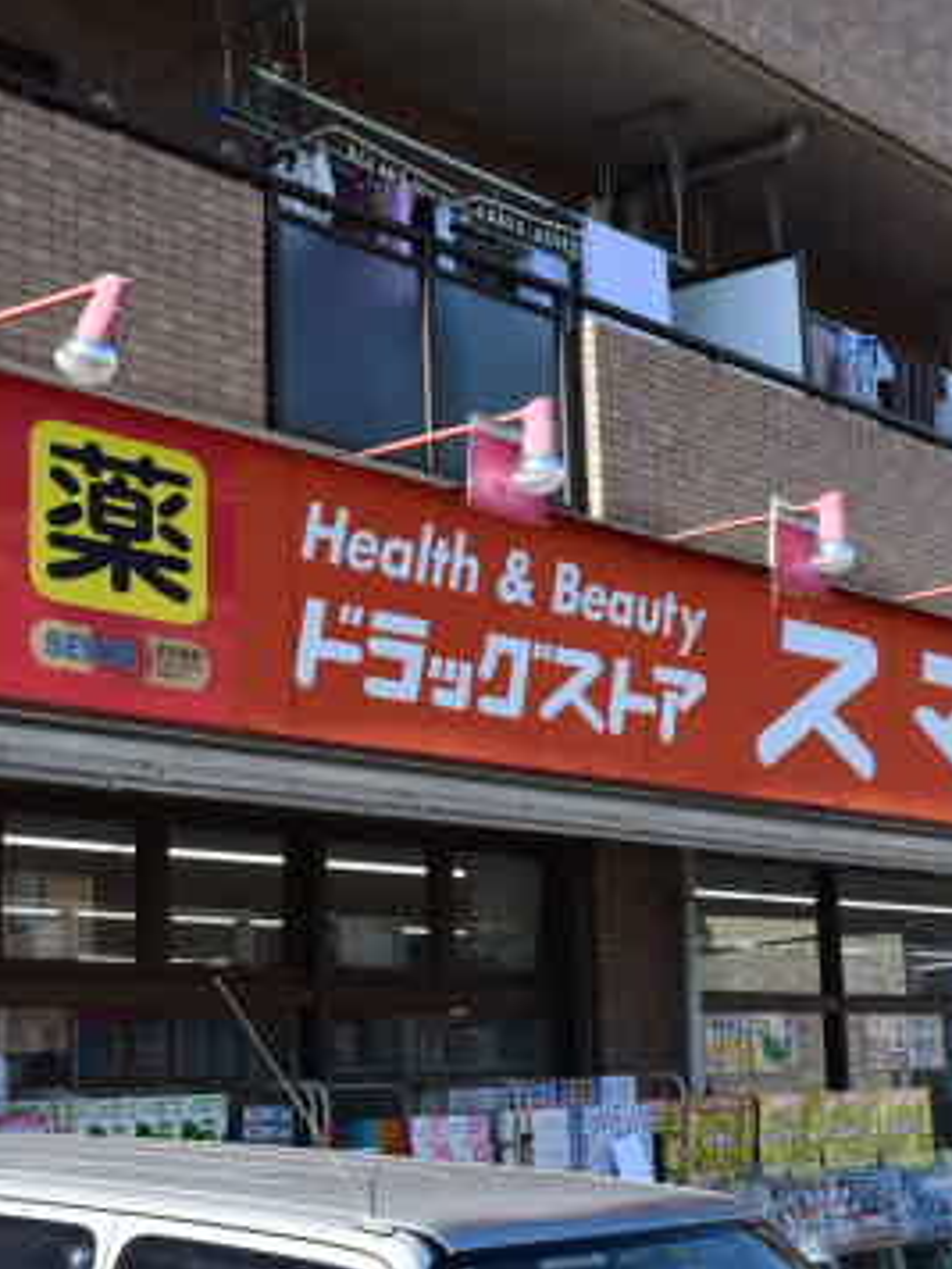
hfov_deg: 20.8
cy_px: 606
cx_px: 763
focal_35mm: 70
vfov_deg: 27.8
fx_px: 2562
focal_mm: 27
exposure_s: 1/400
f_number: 11
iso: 400
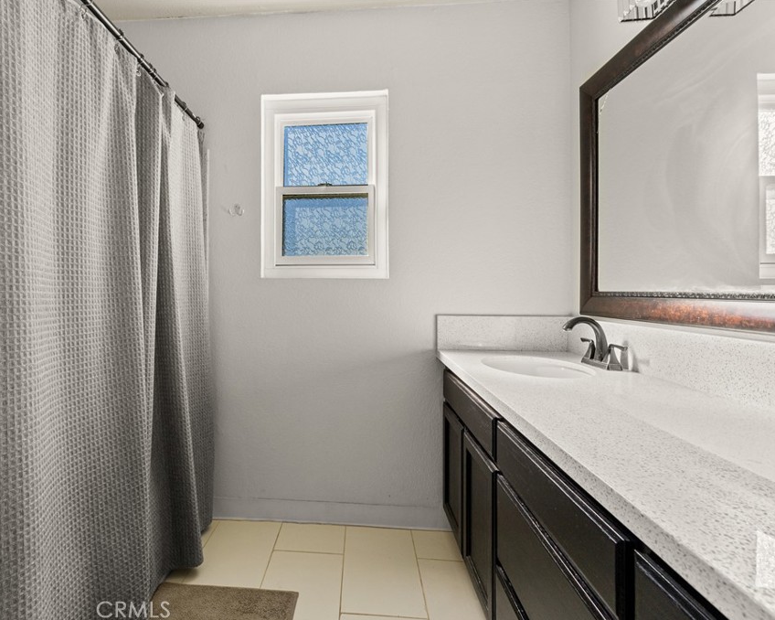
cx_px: 324
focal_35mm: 17
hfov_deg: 88.9
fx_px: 390
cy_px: 310
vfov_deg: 77.0
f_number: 5
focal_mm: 10
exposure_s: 1/20
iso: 200
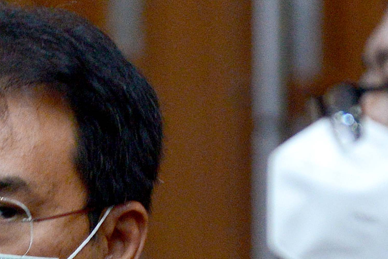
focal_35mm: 660
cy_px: 399
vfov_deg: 2.1
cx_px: 63
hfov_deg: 3.1
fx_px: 7116
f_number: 2.8
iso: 2500
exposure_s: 1/100
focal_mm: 165
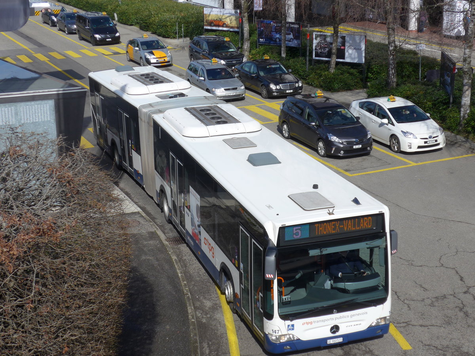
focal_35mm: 62
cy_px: 178
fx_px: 851
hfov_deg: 31.2
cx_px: 238
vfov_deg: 23.7
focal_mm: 12.7
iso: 80
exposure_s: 1/1600
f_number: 3.7
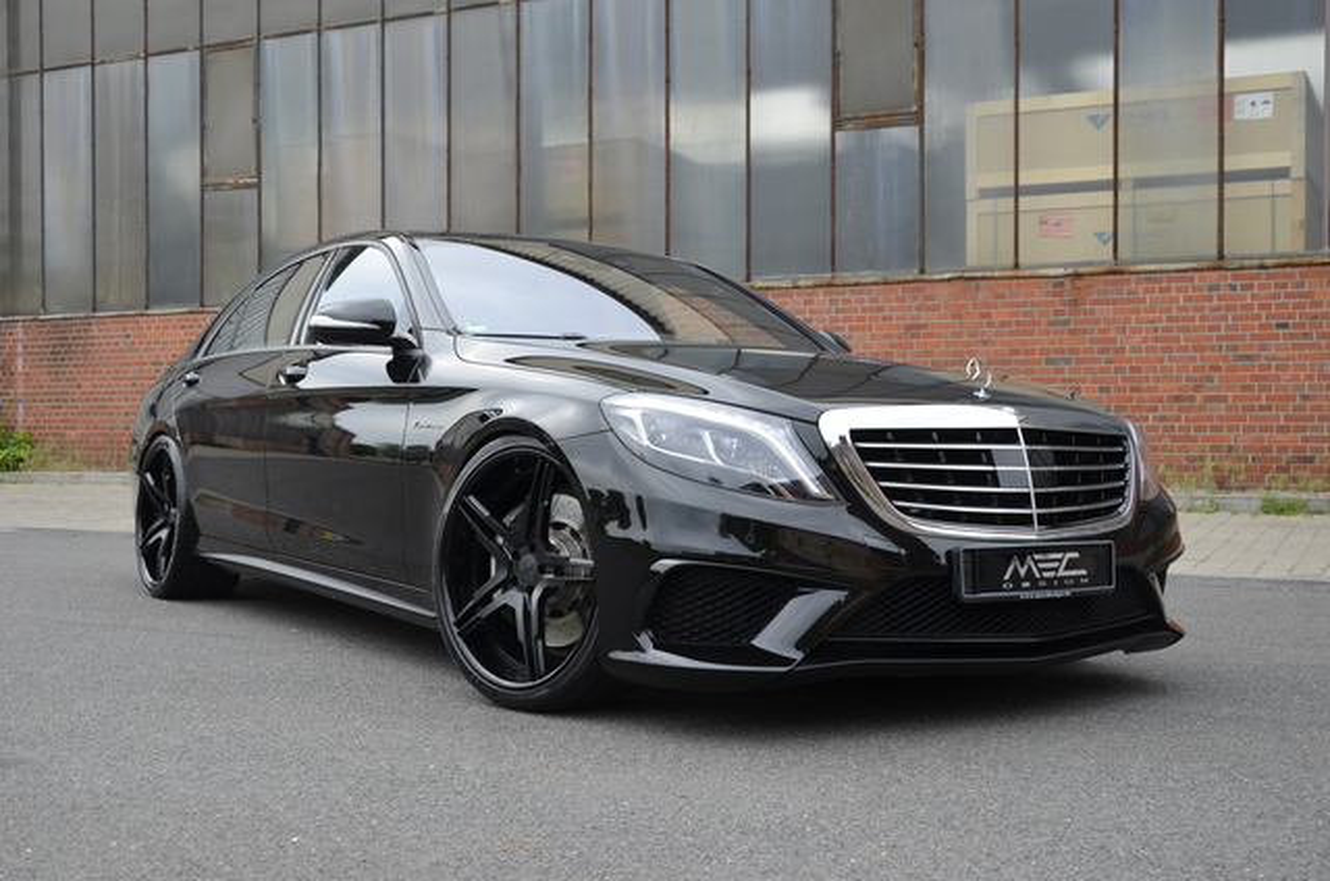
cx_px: 665
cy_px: 440
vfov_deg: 34.1
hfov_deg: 49.6
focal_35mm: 39
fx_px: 1438
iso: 200
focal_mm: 26
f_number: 6.7
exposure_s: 1/180
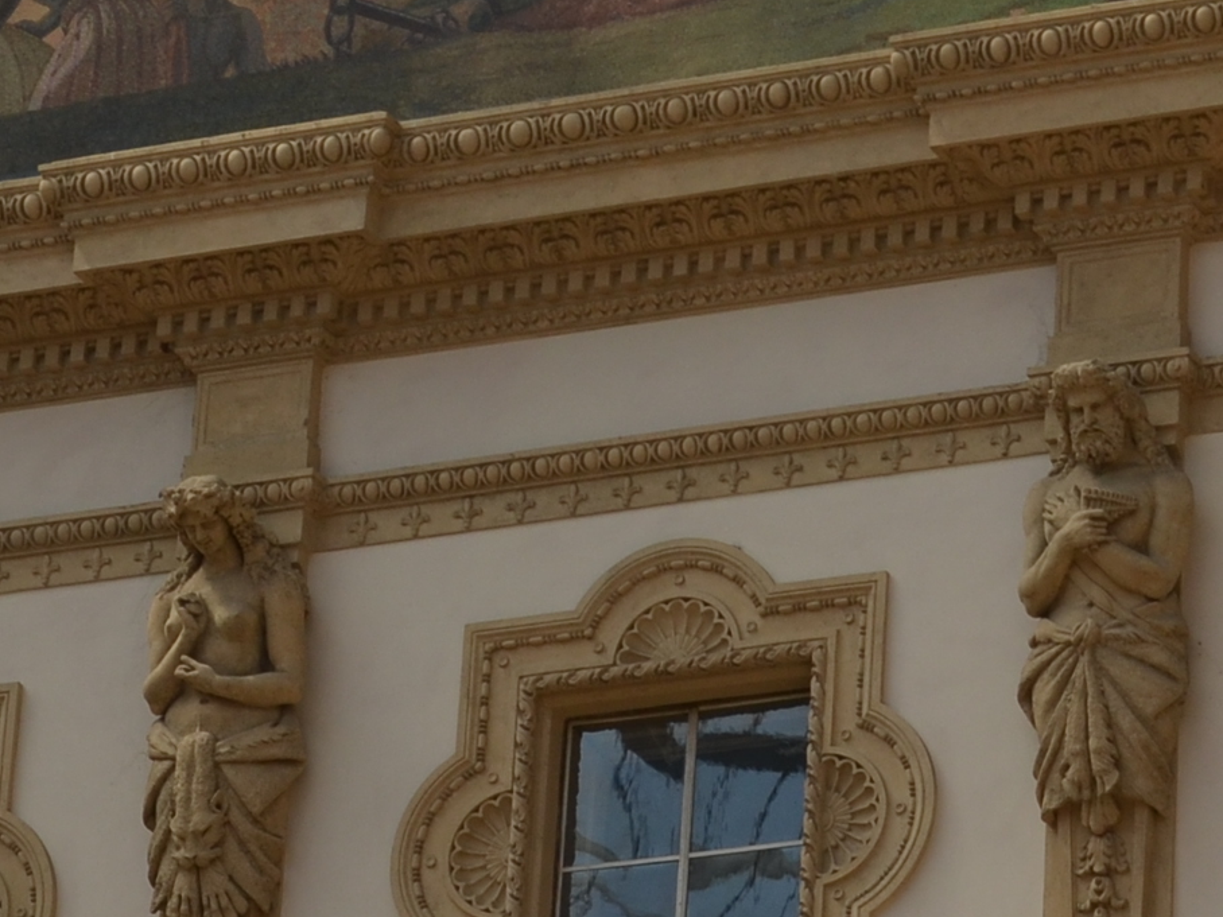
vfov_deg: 6.0
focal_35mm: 246
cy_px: -217
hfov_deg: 8.0
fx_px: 8691
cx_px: 884
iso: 200
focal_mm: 42
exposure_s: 1/200
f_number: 7.1
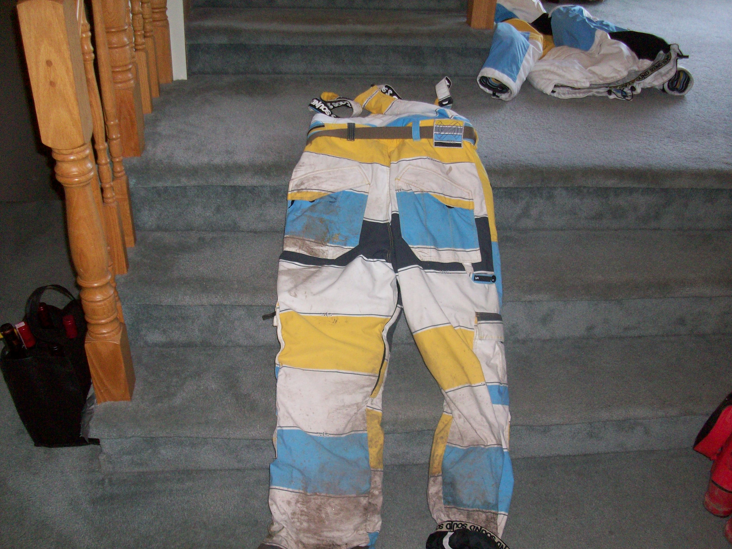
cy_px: 274
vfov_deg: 41.8
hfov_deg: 54.0
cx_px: 366
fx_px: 719
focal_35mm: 34
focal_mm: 5.7
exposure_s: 1/60
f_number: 2.8
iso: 160
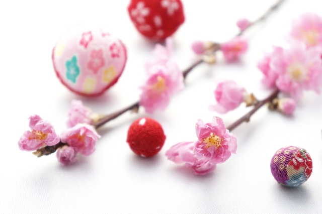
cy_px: 107
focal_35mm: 82
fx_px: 733
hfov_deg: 24.8
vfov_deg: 16.6
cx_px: 161
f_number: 5.6
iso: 100
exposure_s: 1/125
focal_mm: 55
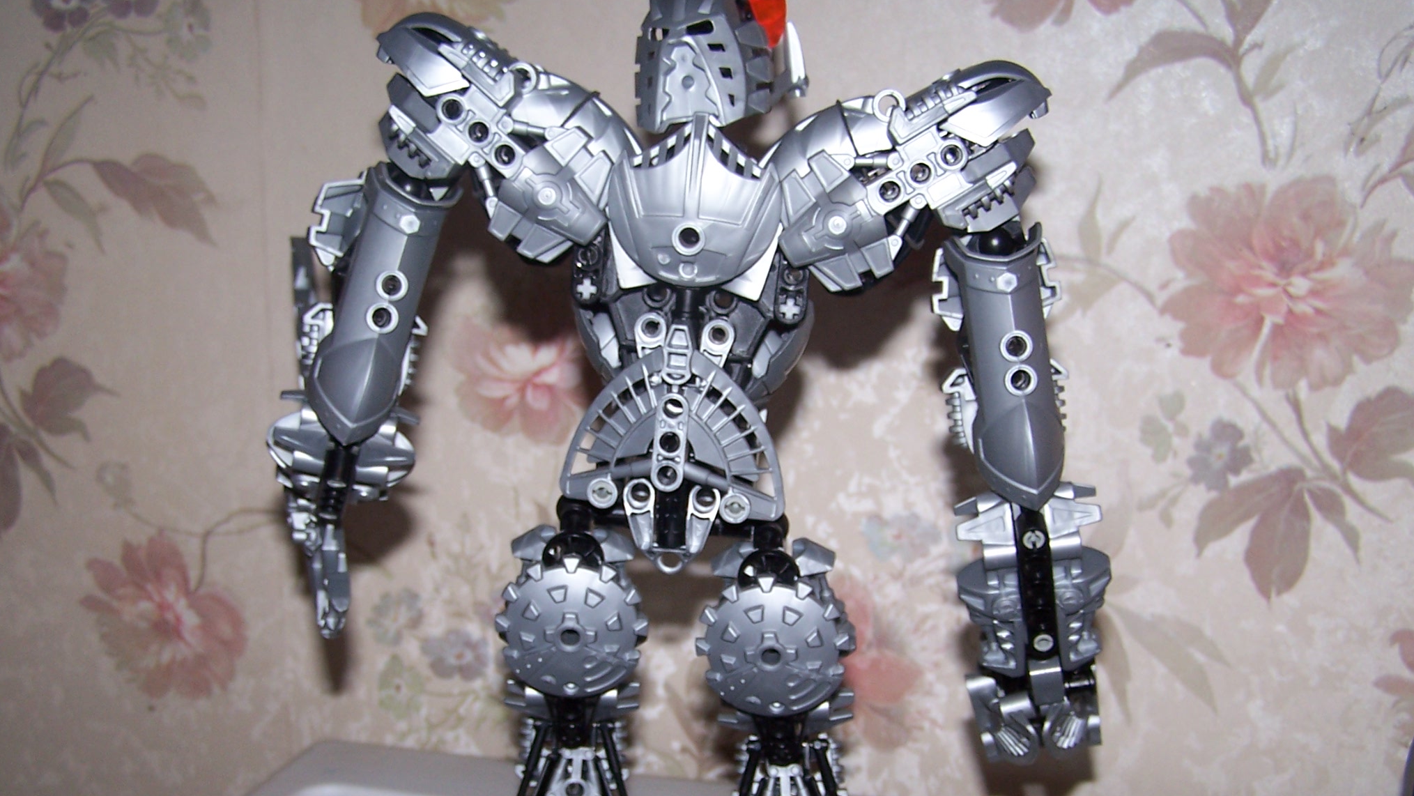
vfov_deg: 25.3
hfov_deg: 43.7
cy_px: 518
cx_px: 686
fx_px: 1762
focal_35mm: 47
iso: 80
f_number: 2.8
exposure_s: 1/60
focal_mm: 6.3
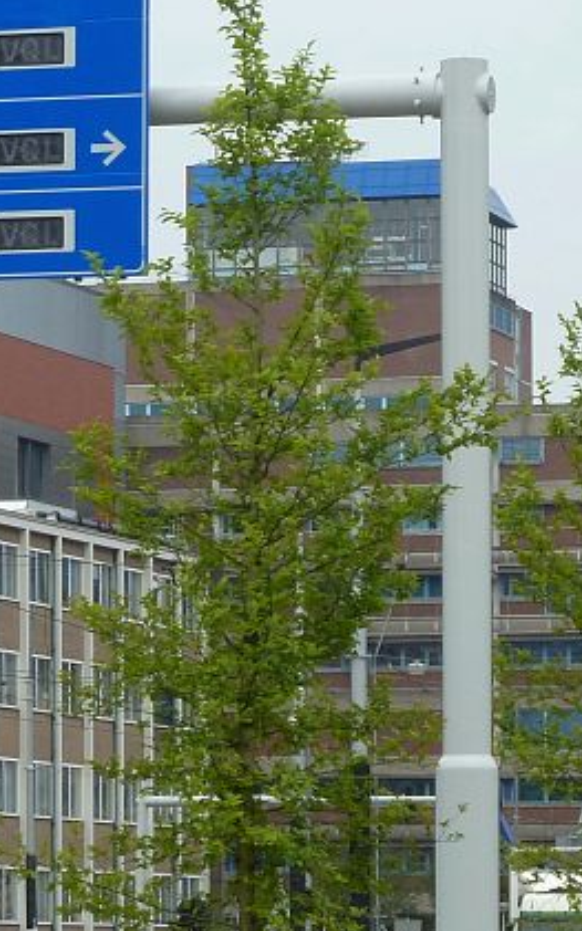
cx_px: -155
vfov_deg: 9.0
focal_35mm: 232
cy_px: 593
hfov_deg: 5.6
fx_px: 5890
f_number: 4.3
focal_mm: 14.7
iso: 80
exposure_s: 1/100
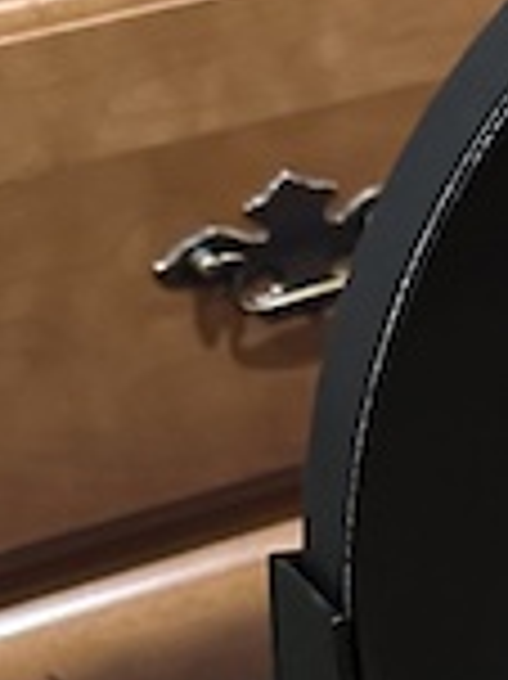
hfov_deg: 10.7
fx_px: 2489
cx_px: 985
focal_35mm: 127
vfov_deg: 13.5
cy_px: 1333
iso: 1000
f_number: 1.78
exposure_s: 1/30
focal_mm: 6.86
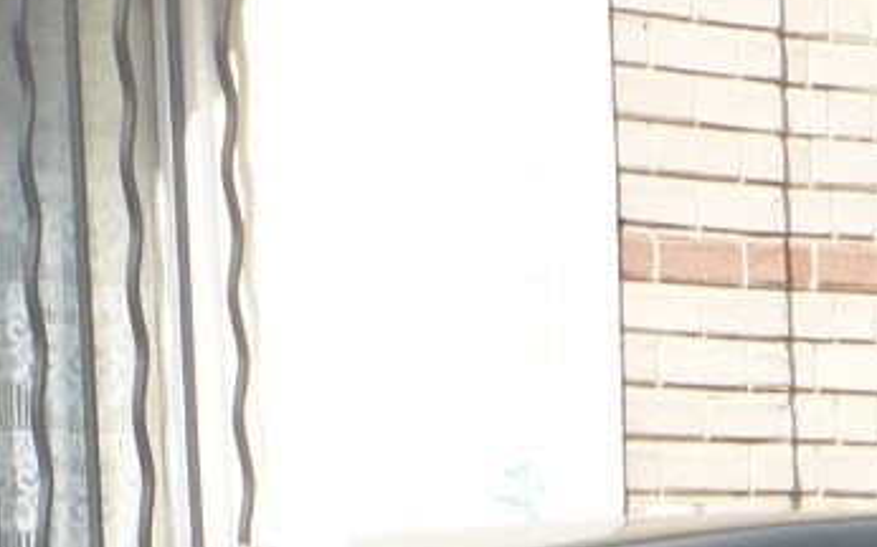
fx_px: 9414
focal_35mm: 394
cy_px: 1304
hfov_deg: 5.3
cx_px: 223
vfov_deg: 3.3
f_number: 5
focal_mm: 13.3
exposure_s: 1/250
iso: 100
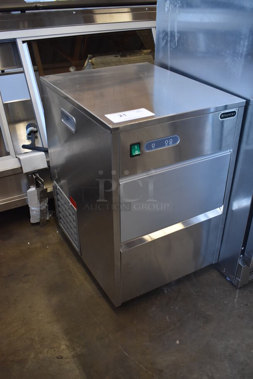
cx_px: 126
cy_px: 190
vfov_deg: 55.1
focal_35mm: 34
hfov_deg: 38.4
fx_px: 363
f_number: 3.8
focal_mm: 23
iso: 1100
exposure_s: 1/125
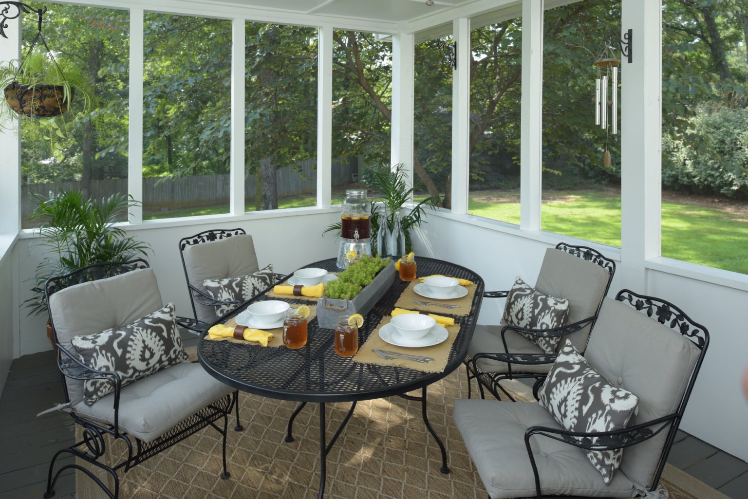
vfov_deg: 53.2
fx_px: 499
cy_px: 250
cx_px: 374
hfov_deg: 73.7
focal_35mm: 24
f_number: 6.7
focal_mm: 24
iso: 200
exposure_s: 1/60
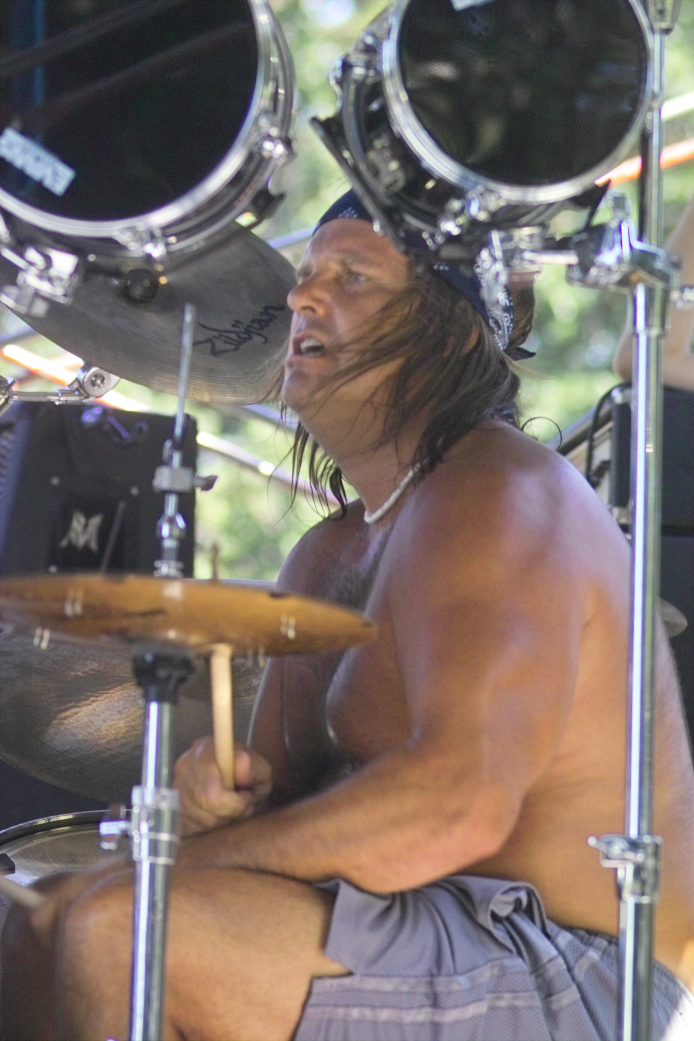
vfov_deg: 11.5
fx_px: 5176
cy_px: 520
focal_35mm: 179
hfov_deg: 7.7
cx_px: 347
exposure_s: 1/180
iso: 200
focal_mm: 105
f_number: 3.5
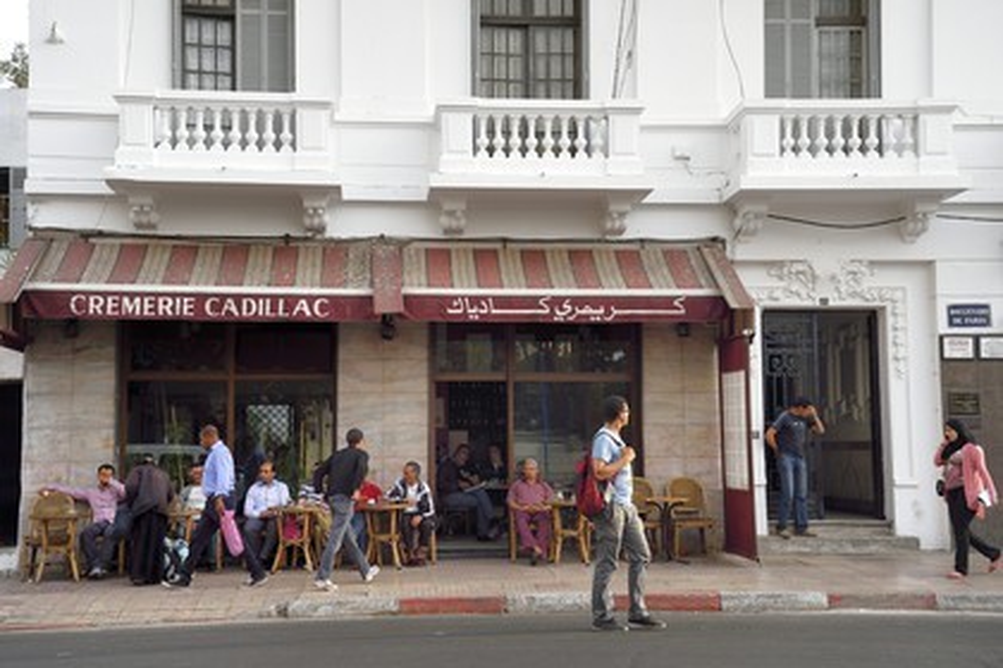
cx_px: 502
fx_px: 1254
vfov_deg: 29.9
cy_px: 334
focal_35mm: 45
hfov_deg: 43.6
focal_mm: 45
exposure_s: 1/250
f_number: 5
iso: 200
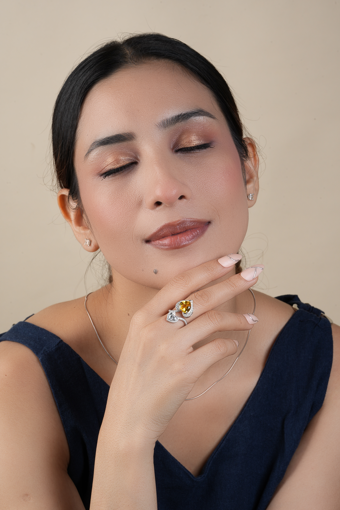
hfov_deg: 15.2
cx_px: 170
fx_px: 1275
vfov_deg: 22.6
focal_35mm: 90
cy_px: 255
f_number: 20
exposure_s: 1/125
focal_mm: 90
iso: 100
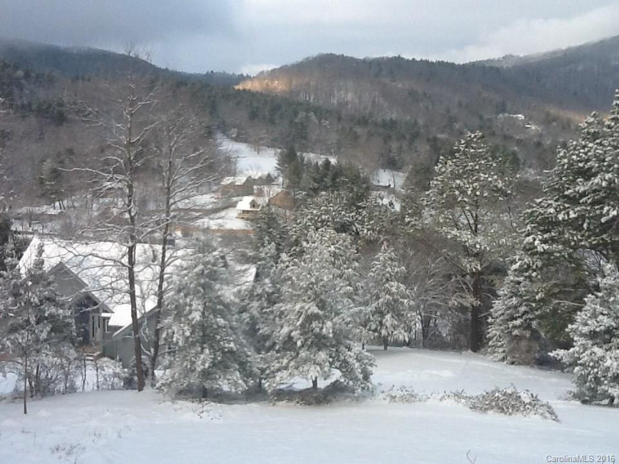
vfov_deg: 32.9
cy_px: 232
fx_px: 787
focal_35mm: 44
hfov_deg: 42.9
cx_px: 310
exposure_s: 1/230
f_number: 2.4
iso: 40
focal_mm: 2.03
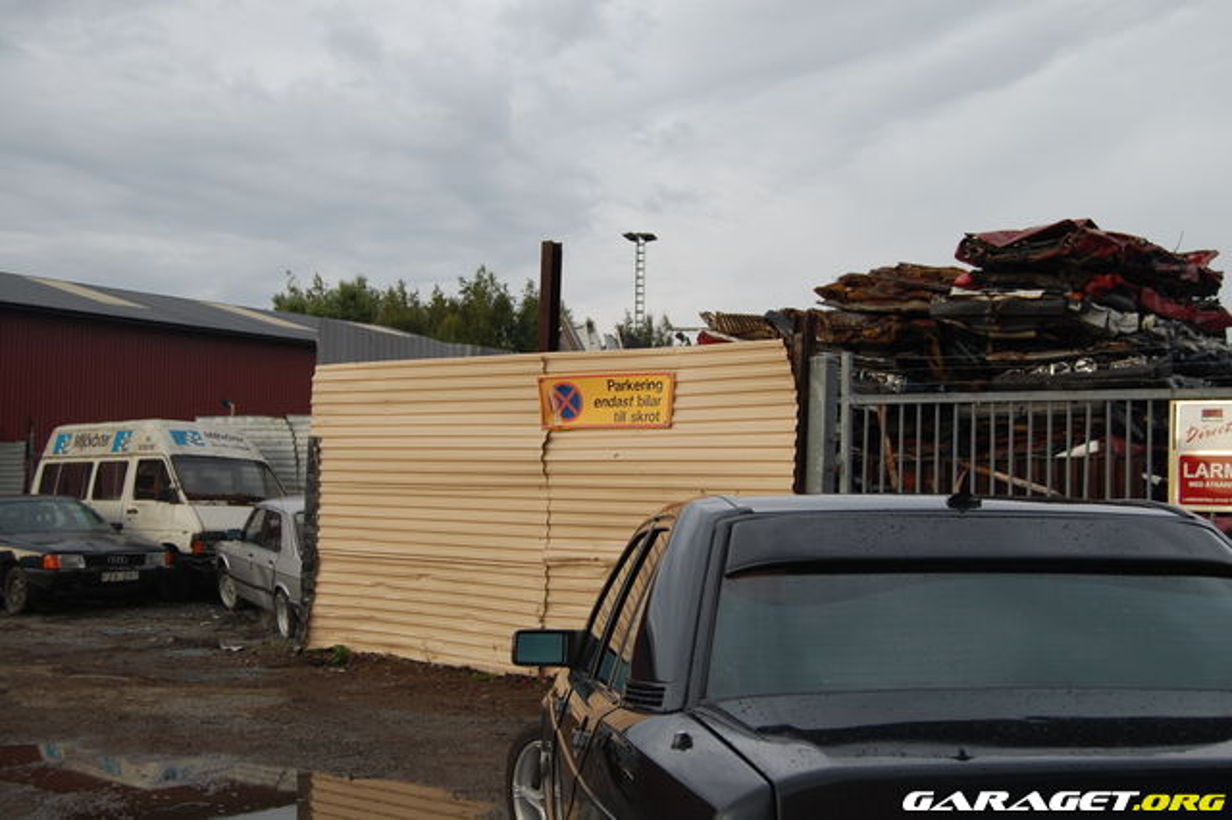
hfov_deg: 43.6
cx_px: 616
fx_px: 1539
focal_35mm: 45
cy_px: 410
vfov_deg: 29.8
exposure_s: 1/160
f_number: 6.3
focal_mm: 30
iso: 200
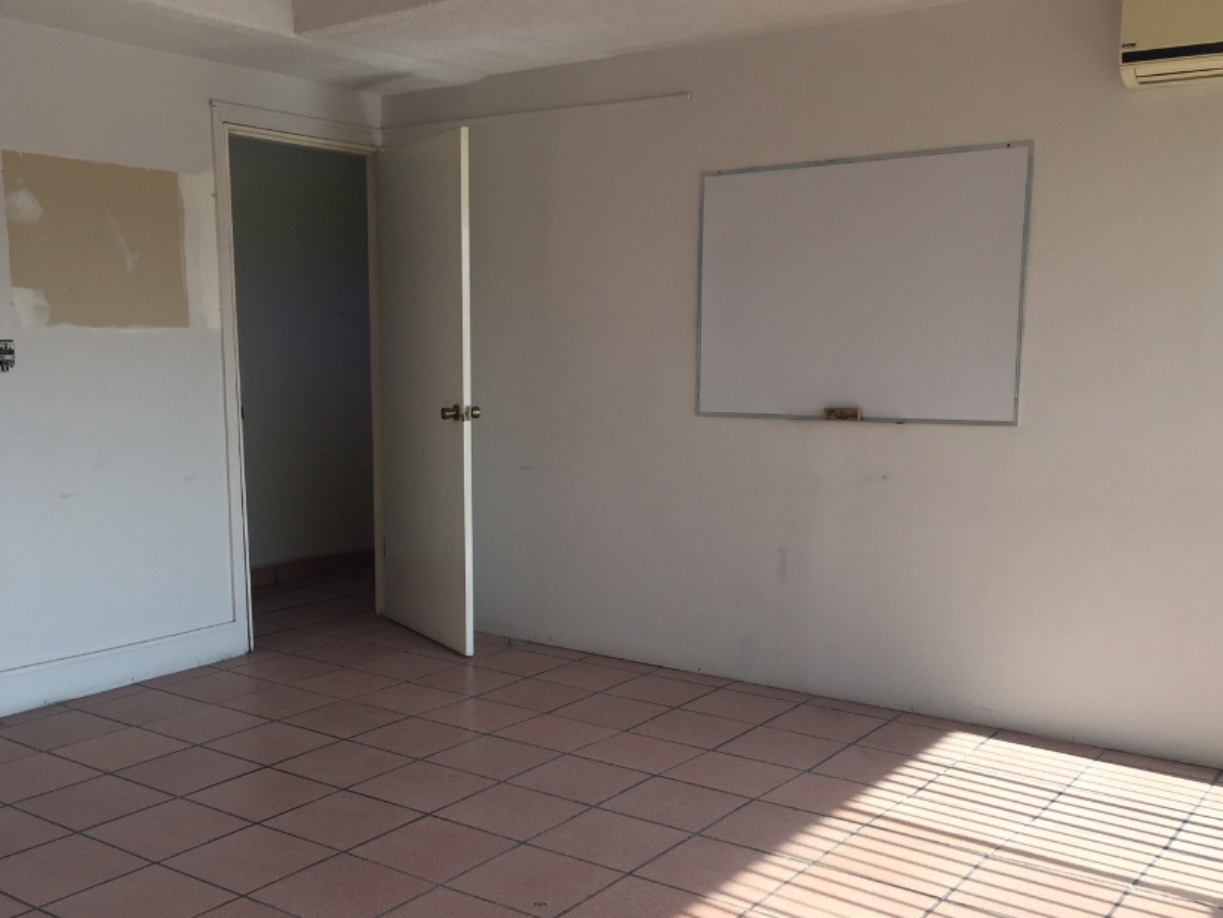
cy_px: 537
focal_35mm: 36
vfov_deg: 39.5
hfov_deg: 51.1
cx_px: 514
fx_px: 1272
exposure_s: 1/262
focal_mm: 4.15
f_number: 2.2
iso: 32
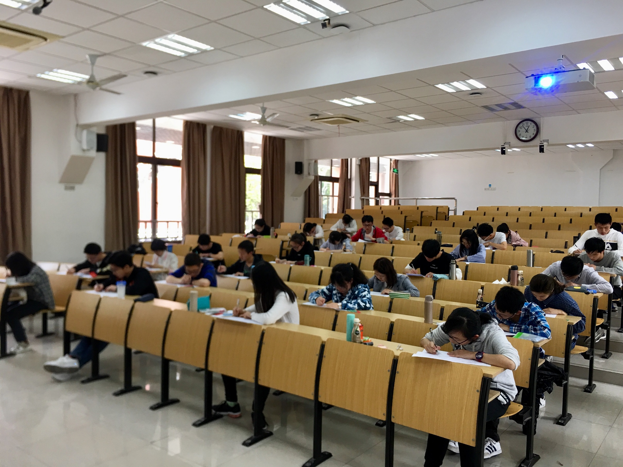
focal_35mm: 29
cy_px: 234
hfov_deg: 61.7
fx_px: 522
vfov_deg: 48.2
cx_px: 312
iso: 32
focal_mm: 4.15
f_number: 2.2
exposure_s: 1/33
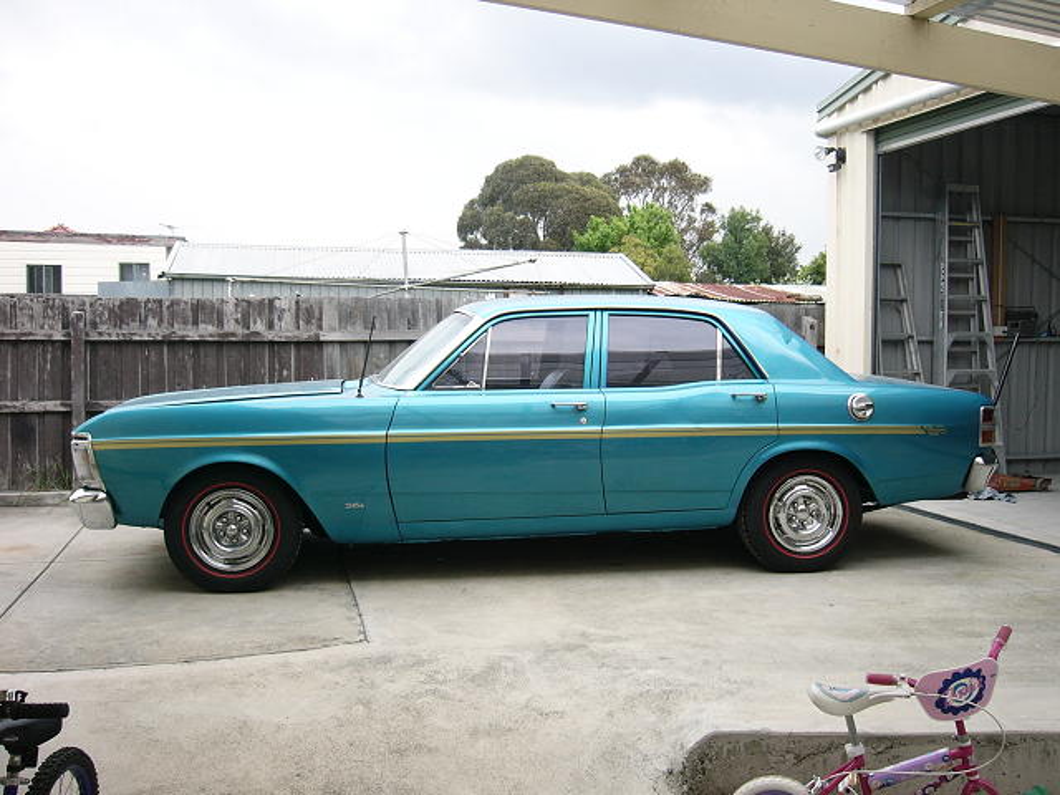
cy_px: 398
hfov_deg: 52.6
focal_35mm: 35
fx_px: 1072
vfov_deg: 40.7
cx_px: 530
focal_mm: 5.8
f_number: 2.8
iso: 100
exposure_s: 1/400
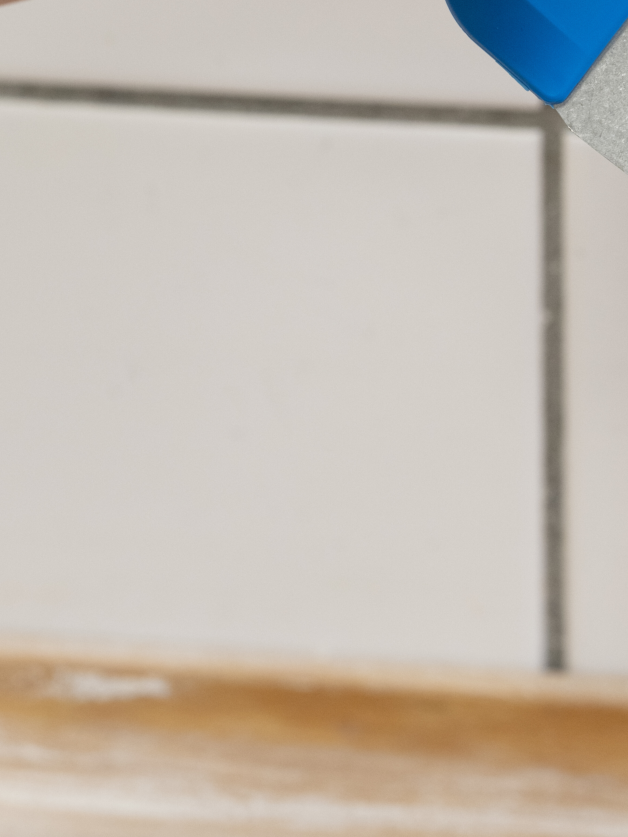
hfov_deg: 6.4
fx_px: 5587
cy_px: 255
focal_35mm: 231
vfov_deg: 8.6
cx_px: 748
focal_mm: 110
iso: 640
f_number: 4
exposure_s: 1/250
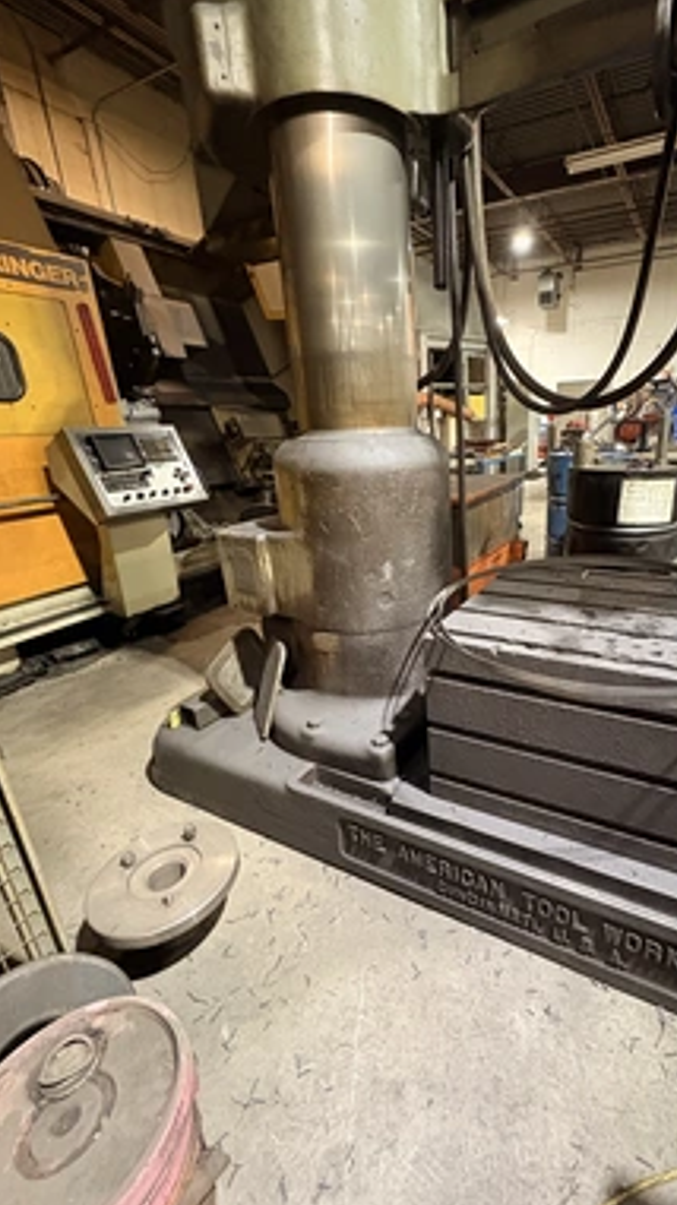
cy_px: 598
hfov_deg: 65.6
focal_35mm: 16
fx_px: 511
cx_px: 440
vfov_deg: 99.4
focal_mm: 2.22
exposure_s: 1/36
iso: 1000
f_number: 2.2
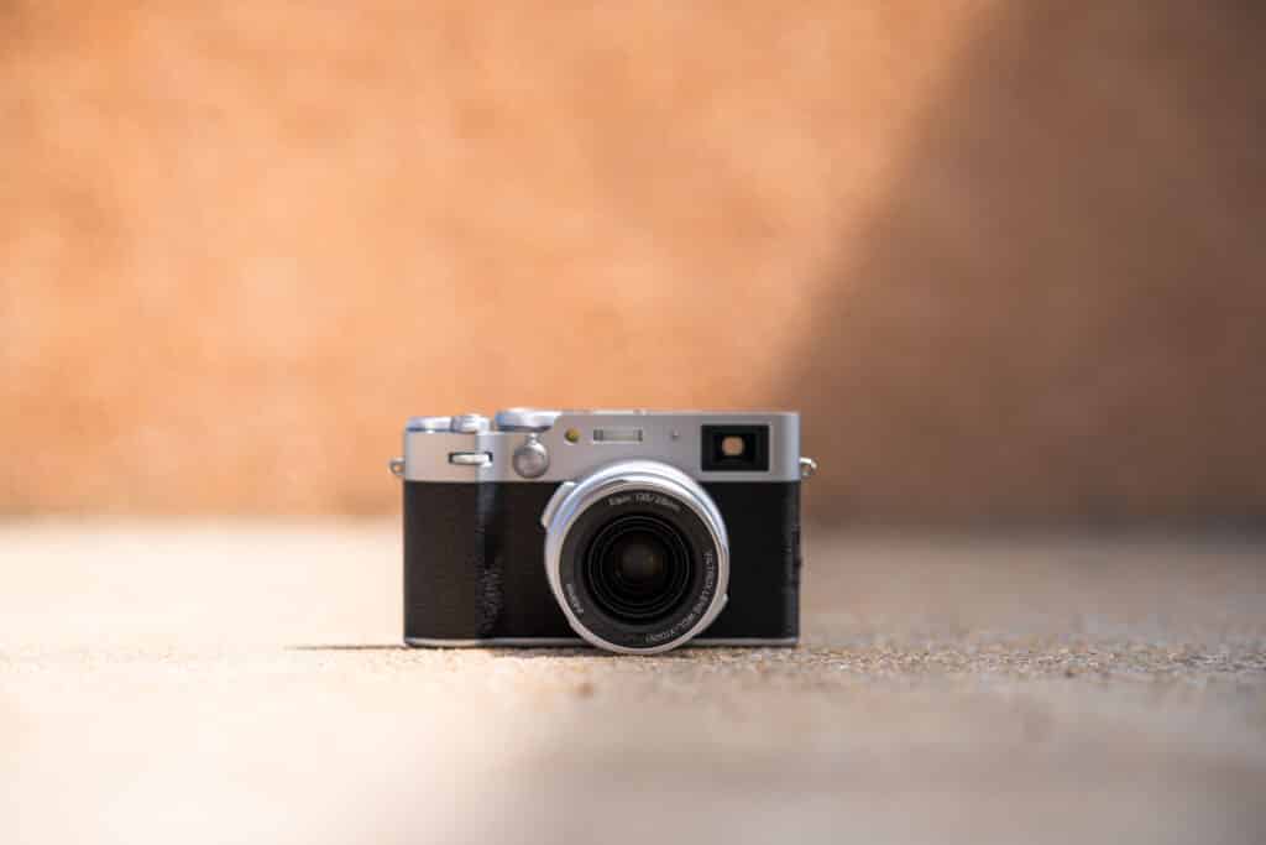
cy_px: 422
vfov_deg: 15.9
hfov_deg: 23.7
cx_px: 633
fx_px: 3018
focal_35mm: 86
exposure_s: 1/800
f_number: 4
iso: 100
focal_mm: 85.8
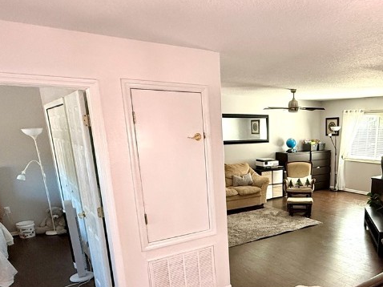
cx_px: 282
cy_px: 216
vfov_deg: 45.1
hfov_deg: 57.3
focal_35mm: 30
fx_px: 332
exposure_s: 1/120
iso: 320
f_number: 2.2
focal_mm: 2.22
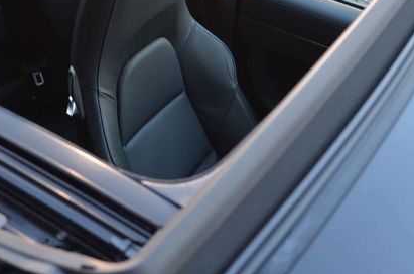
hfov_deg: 35.3
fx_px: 643
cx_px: 133
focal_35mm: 56
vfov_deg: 23.9
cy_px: 82
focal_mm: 20
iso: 400
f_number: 4.5
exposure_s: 1/80
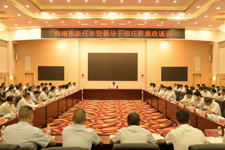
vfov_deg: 24.2
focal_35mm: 56
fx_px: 350
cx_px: 112
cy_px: 75
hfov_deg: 35.6
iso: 800
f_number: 5.6
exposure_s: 1/60
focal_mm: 56
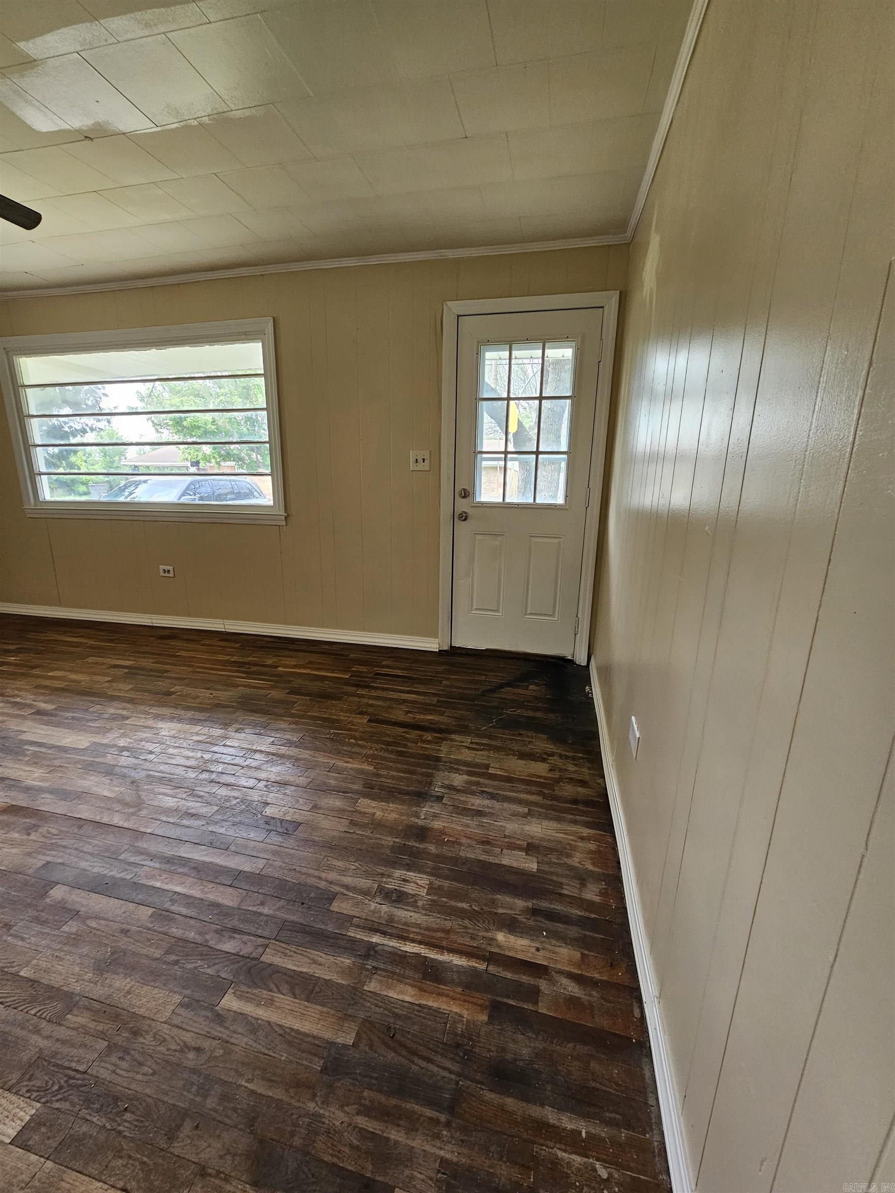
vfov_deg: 106.2
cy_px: 596
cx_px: 448
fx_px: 448
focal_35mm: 13
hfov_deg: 89.9
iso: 125
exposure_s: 1/77.4
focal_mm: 2.2
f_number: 2.2
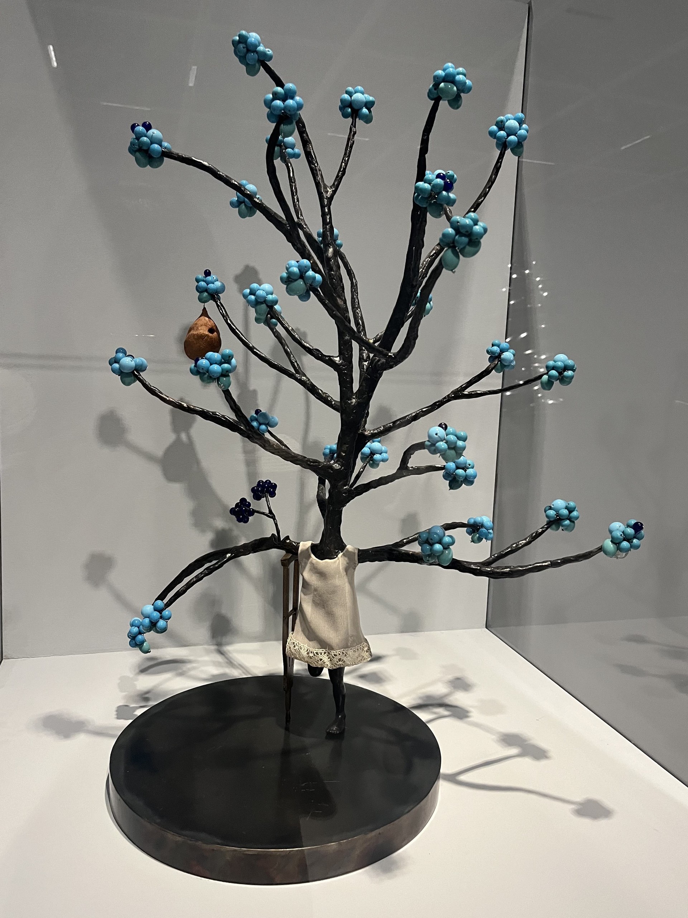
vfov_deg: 67.3
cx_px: 344
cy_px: 459
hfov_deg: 53.1
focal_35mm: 26
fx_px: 689
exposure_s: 1/60
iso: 320
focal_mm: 5.1
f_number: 1.6
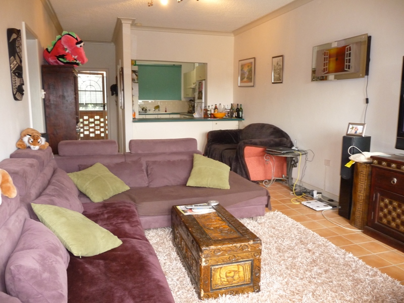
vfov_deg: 49.7
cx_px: 202
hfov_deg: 63.4
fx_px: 327
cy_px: 152
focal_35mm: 28
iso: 250
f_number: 3.3
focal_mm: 4.7
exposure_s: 1/30
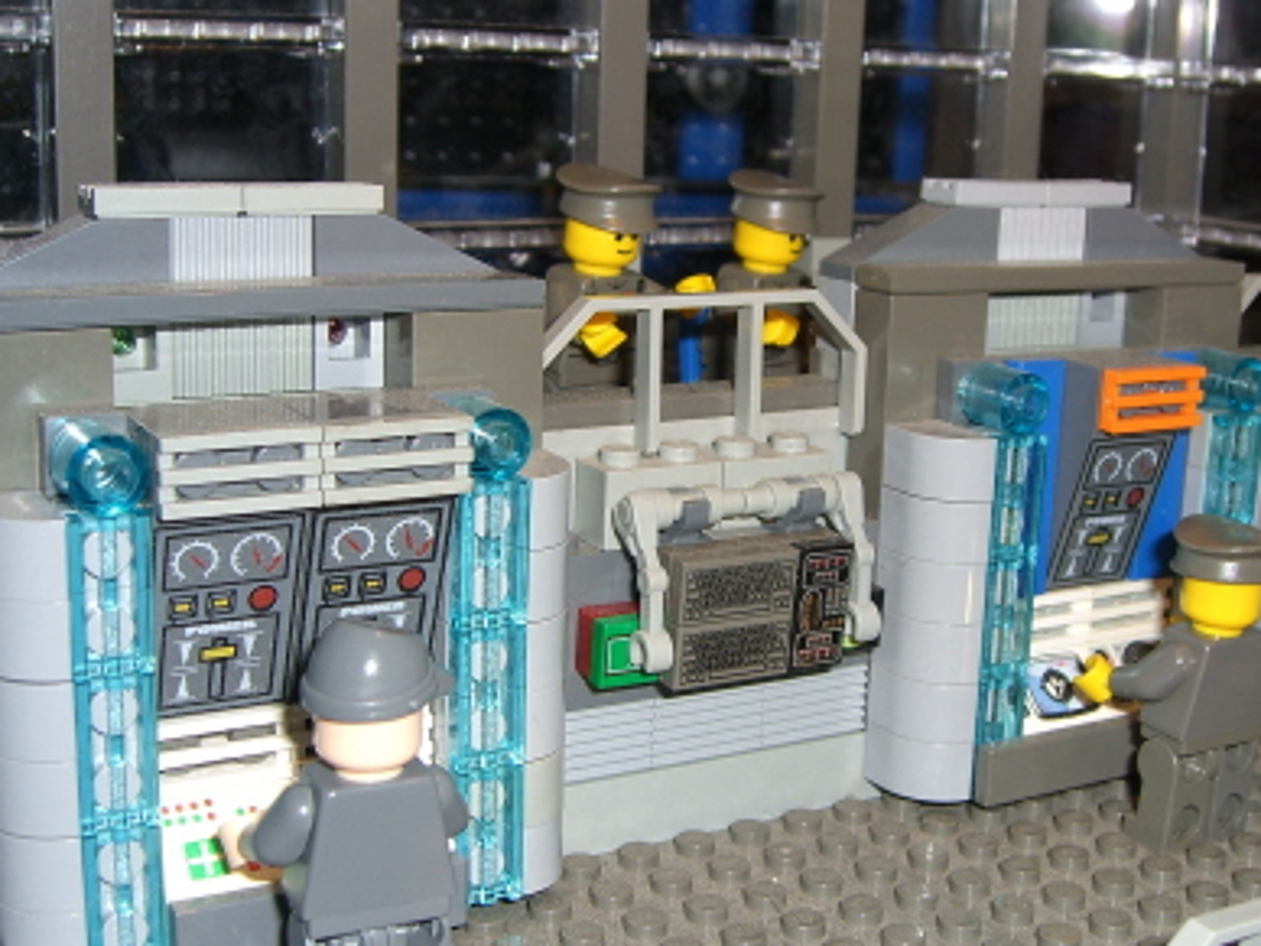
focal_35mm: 49
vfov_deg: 29.7
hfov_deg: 38.9
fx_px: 1785
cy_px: 496
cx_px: 670
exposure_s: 1/60
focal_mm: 7.9
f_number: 4
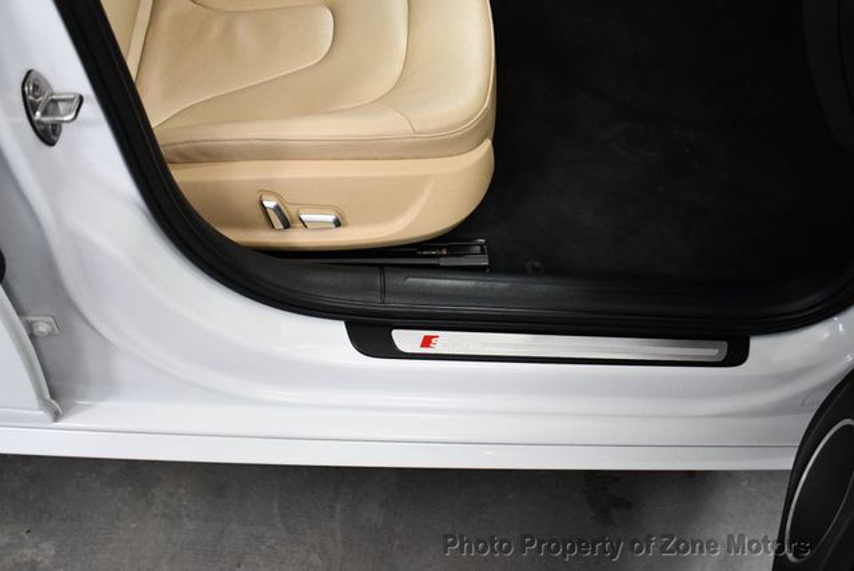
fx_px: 855
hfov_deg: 53.1
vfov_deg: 36.9
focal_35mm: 36
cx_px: 427
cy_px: 286
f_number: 3.5
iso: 2000
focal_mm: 18
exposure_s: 1/125
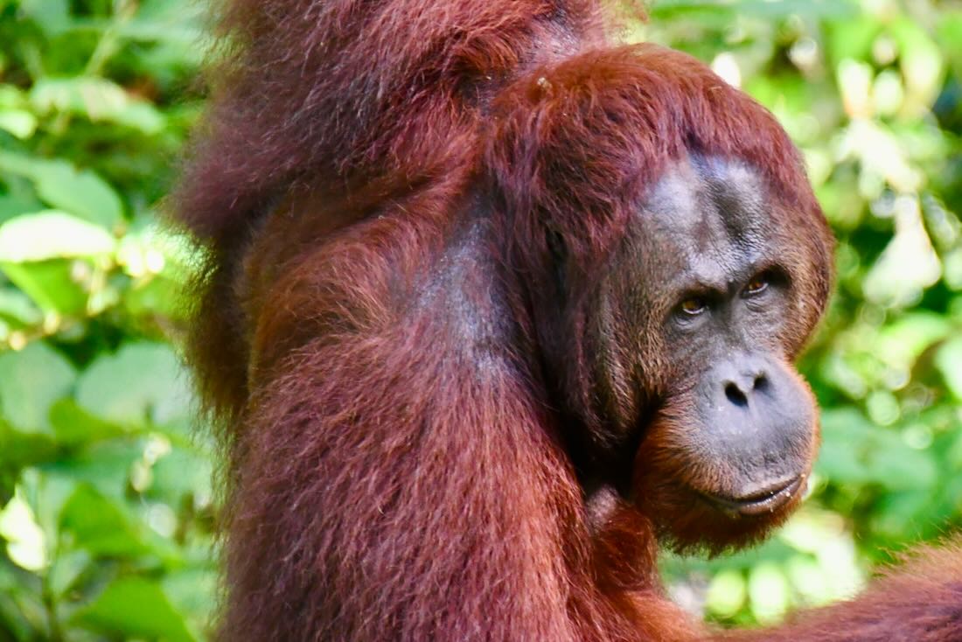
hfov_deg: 4.6
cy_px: 321
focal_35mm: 450
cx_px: 481
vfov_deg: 3.1
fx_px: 12027
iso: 3200
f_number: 5.6
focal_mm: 300
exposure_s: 1/160
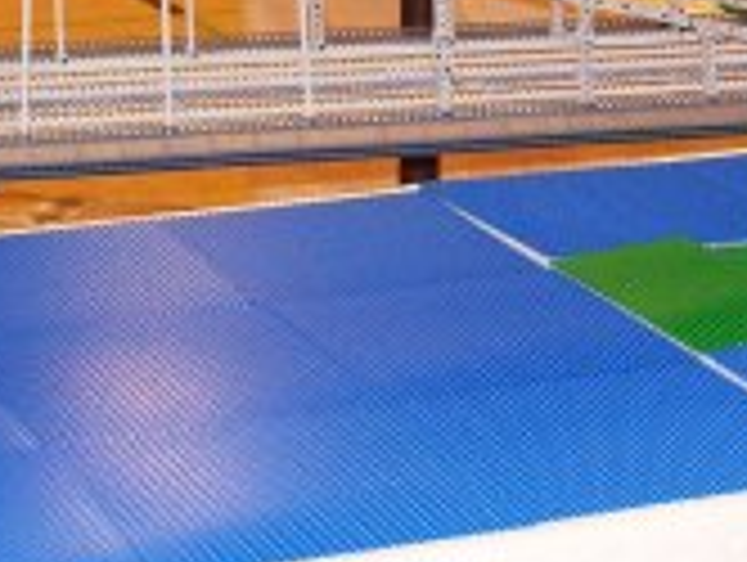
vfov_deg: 9.8
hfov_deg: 13.1
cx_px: 436
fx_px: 3263
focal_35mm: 151
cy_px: -9
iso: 200
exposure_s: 1/60
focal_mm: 9.4
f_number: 3.4
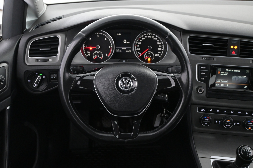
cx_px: 126
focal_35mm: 39
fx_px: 274
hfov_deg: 49.6
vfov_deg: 34.2
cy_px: 84
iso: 2800
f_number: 4.5
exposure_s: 1/40
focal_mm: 26
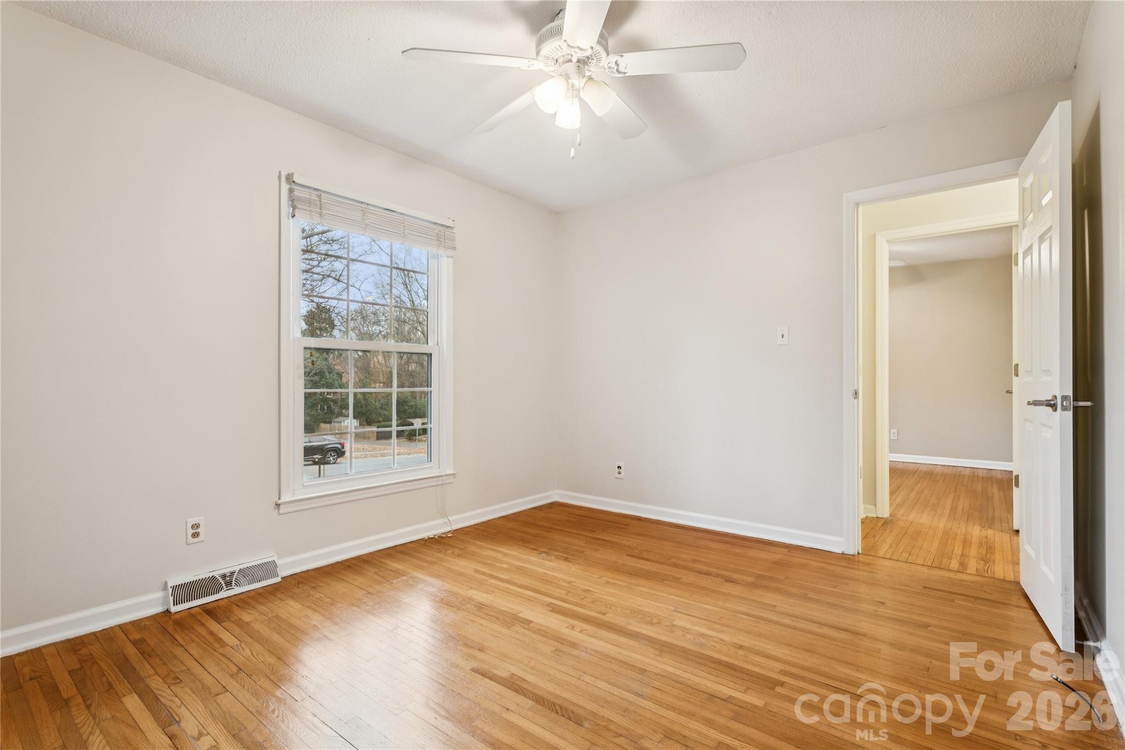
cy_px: 375
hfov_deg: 96.7
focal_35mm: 16
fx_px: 500
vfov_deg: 73.7
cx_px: 562
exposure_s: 1/8
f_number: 8
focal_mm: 16
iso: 400
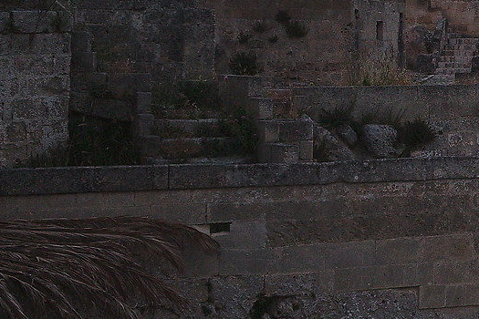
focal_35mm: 96
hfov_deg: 17.3
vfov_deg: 14.1
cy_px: 33
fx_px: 1277
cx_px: 864
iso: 640
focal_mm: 14
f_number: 5.6
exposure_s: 1/60
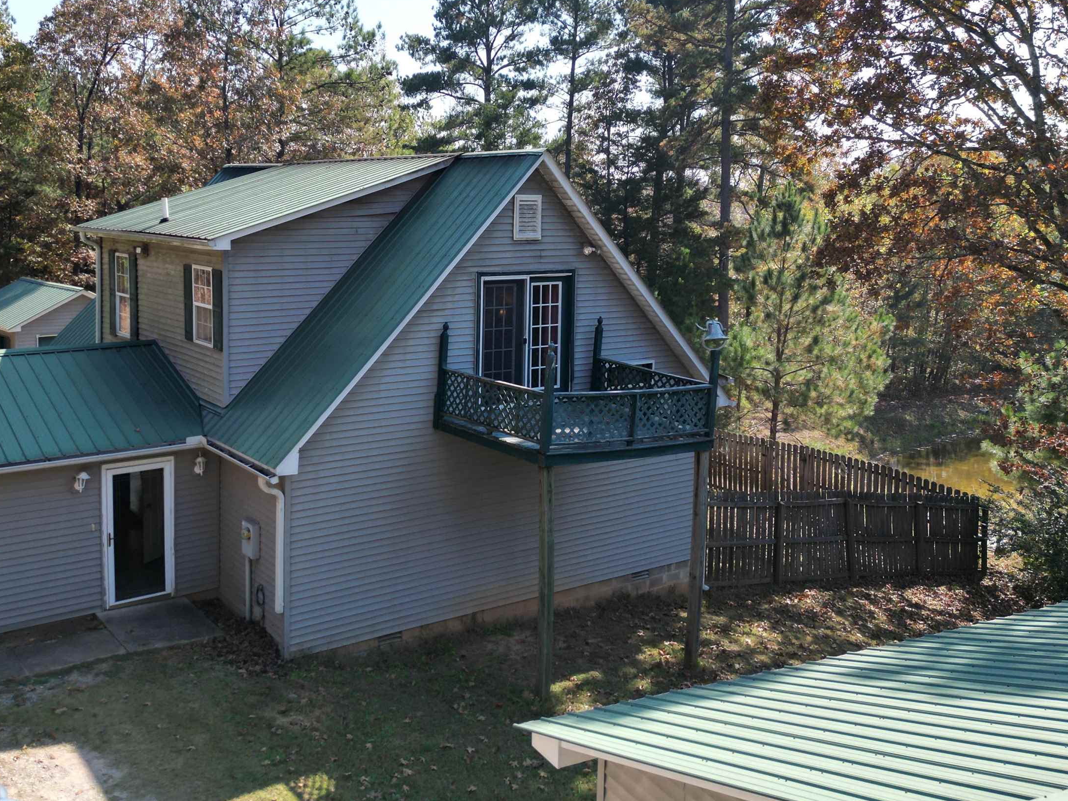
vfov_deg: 41.6
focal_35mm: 34
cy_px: 316
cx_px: 436
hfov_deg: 53.6
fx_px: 1049
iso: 100
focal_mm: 6.72
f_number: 1.7
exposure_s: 1/1500
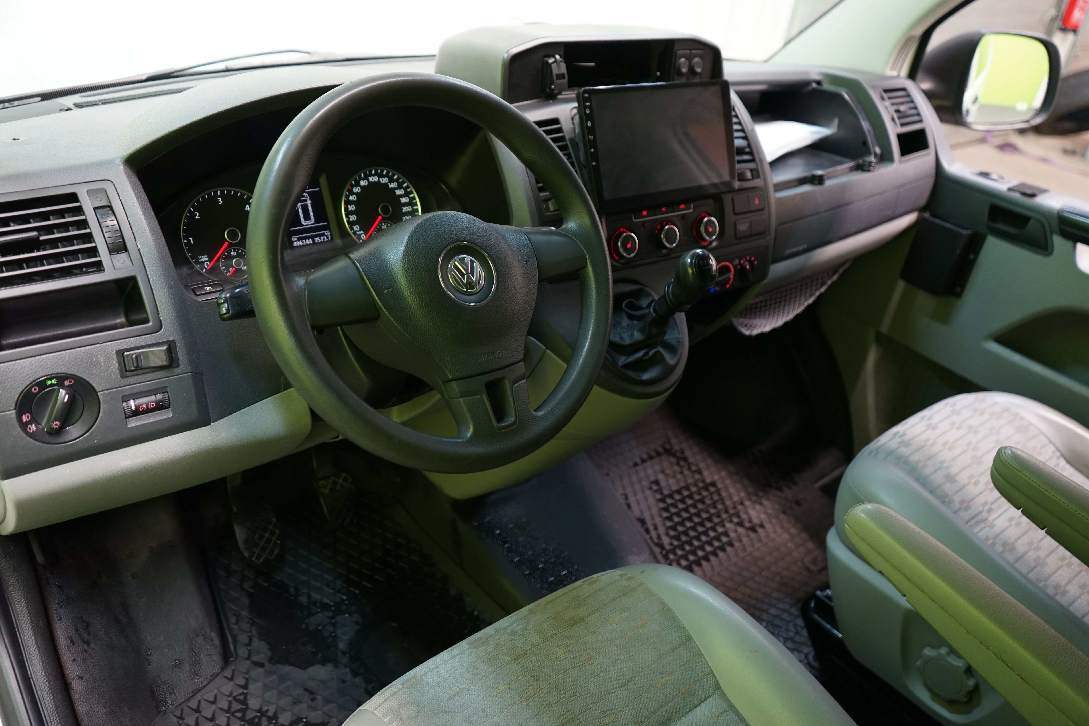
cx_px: 544
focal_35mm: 28
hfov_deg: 65.5
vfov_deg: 46.4
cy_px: 363
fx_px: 847
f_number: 3.5
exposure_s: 1/30
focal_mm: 28
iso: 1000
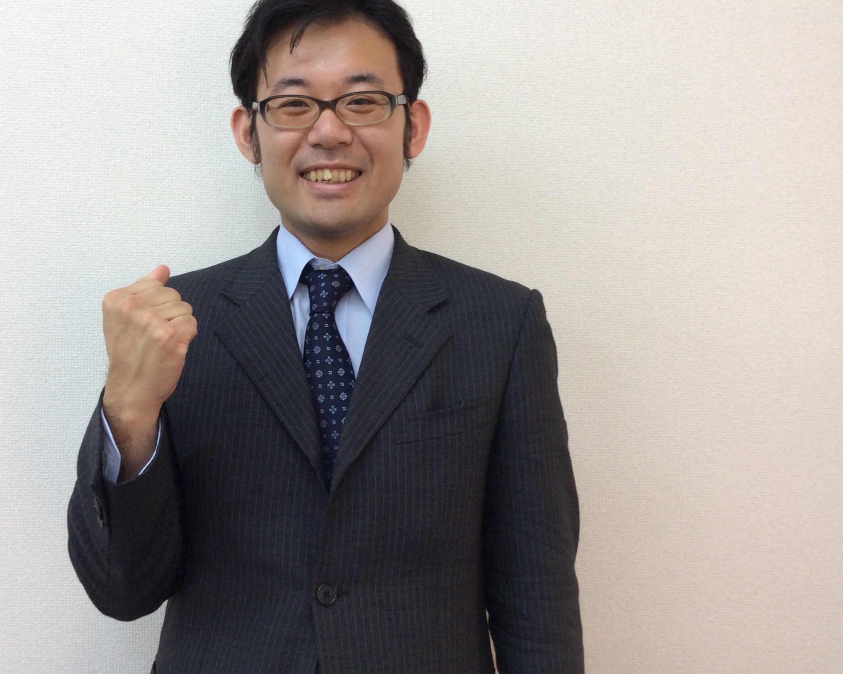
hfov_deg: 44.7
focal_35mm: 41
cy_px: 307
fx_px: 1023
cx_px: 362
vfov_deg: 36.5
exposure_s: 1/40
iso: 40
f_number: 2.4
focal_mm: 3.3
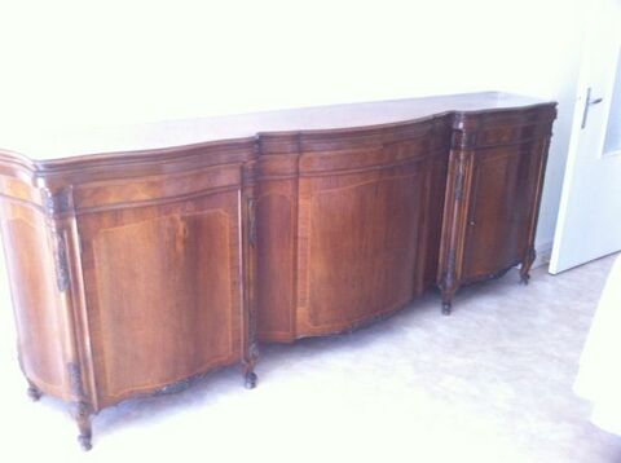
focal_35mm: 35
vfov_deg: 40.6
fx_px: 627
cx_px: 310
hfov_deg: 52.7
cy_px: 232
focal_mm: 3.85
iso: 250
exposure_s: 1/15
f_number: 2.8
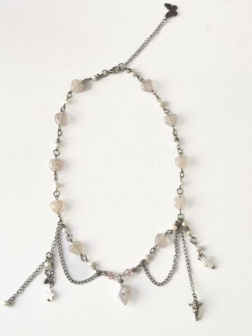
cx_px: 126
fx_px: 466
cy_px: 168
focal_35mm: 48
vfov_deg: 39.7
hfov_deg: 30.3
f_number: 1.8
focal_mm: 6.86
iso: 250
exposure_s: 1/60
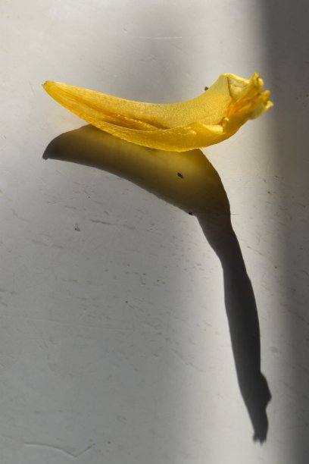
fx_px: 1062
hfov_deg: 16.6
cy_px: 232
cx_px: 154
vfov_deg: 24.6
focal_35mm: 82
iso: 200
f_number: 10
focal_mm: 55
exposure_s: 1/400
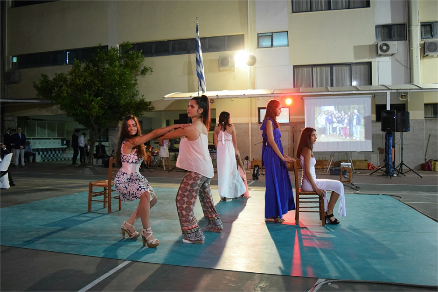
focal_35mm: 30
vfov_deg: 43.6
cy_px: 146
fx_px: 365
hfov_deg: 61.9
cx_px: 219
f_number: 3.5
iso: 3200
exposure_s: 1/80
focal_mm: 20
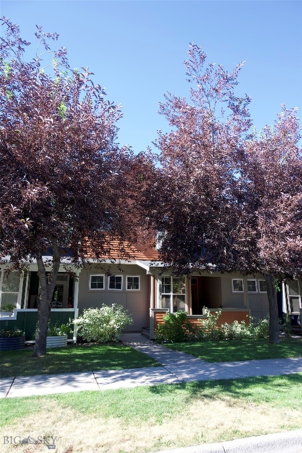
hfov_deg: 53.1
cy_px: 226
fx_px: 302
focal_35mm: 24
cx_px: 151
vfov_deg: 73.7
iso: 200
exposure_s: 1/160
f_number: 6.3
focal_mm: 16
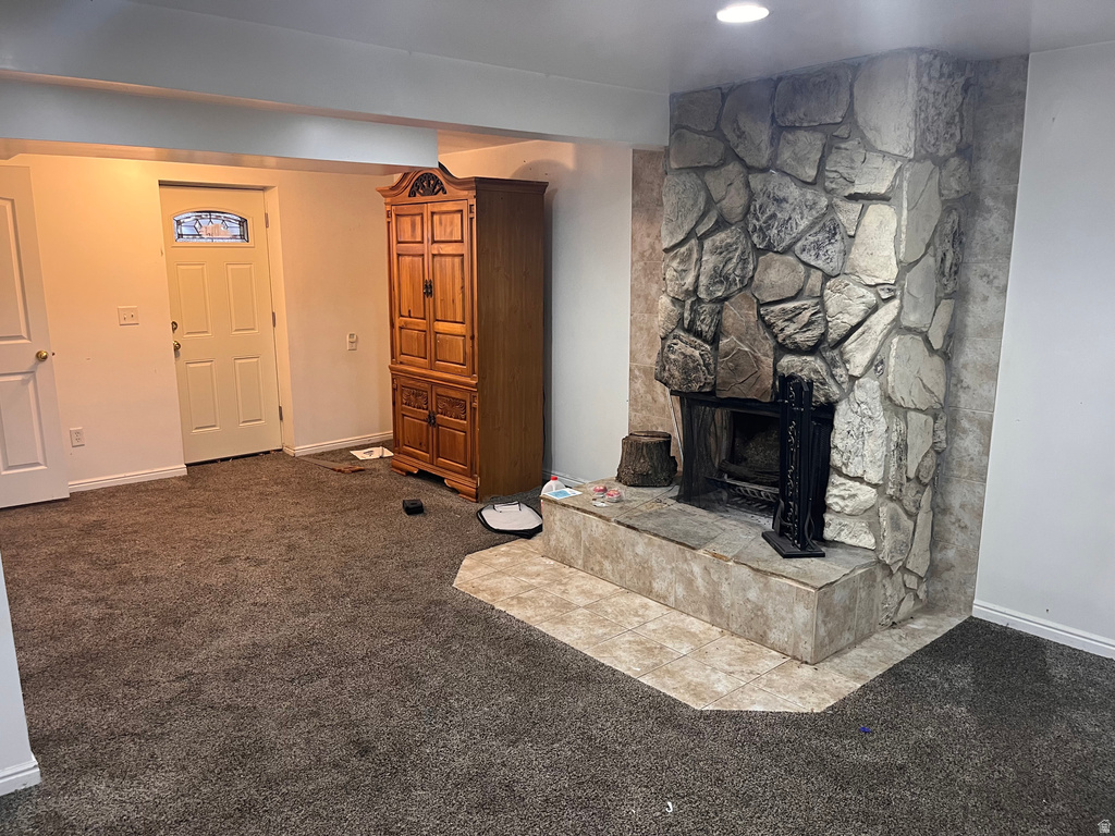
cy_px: 418
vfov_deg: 53.1
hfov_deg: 67.3
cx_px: 558
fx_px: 837
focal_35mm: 26
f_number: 1.6
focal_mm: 5.1
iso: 200
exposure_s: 1/60
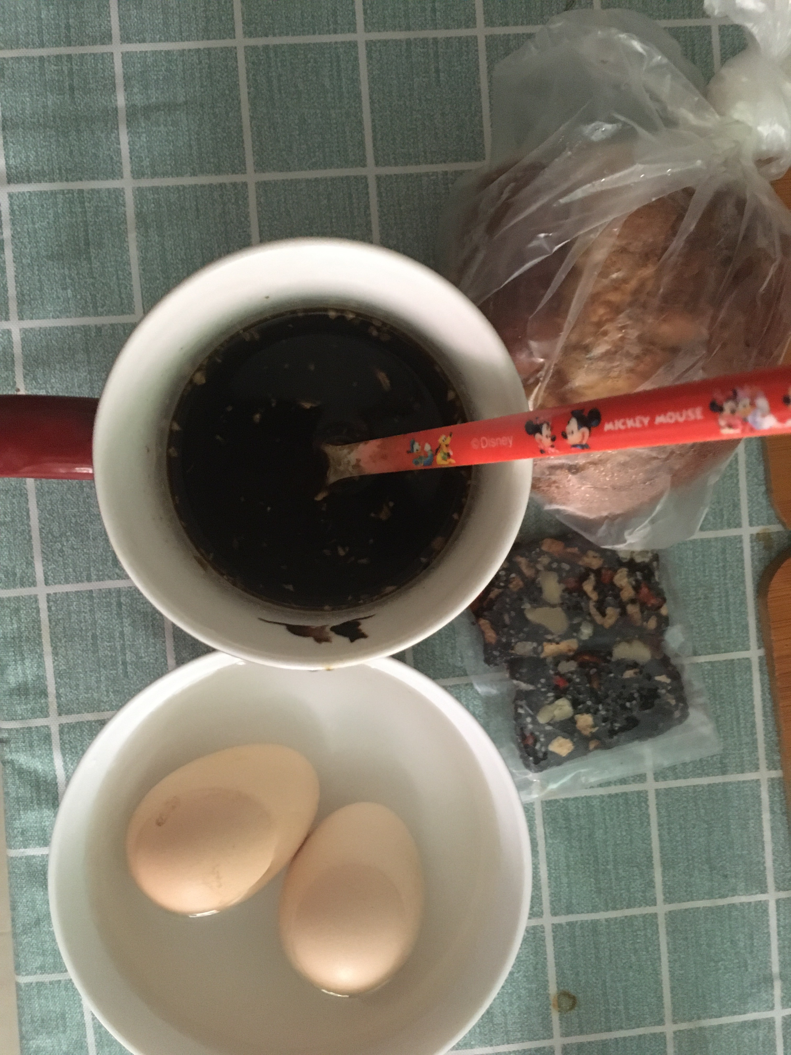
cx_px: 396
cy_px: 528
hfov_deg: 48.2
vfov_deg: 61.7
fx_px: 884
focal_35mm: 29
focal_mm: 4.15
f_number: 2.2
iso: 320
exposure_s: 1/17
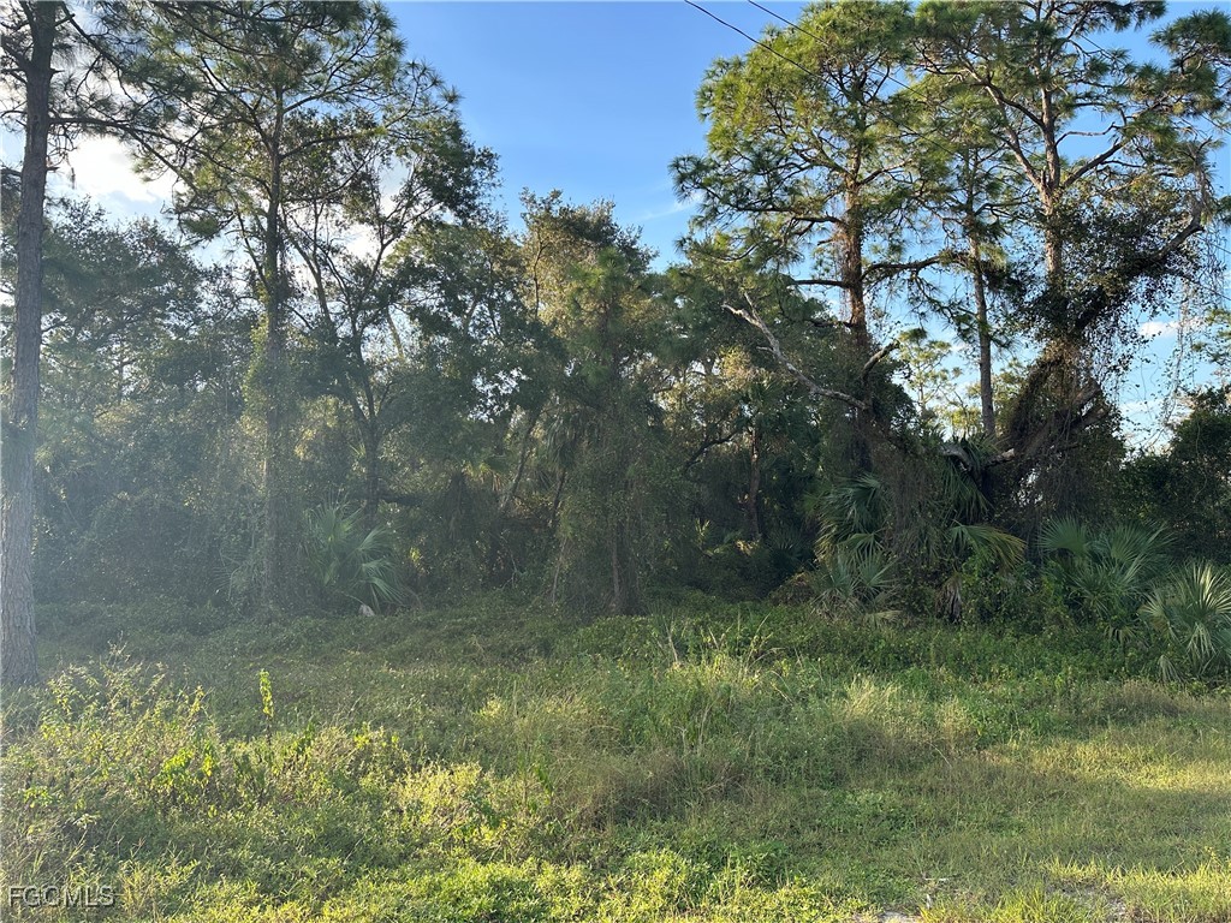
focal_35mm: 24
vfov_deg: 56.8
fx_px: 853
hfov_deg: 71.6
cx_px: 616
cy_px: 462
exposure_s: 1/894
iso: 80
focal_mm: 6.86
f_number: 1.78
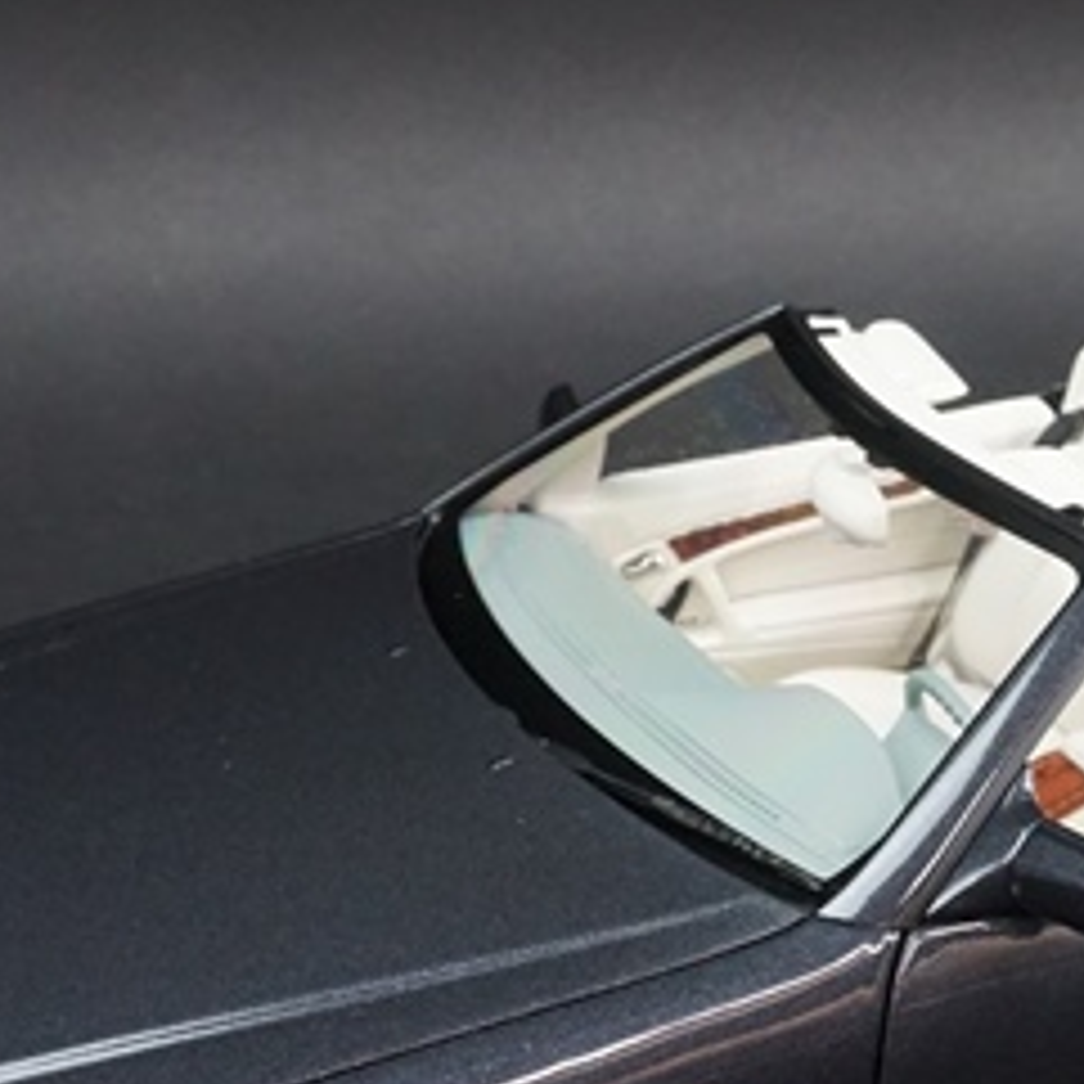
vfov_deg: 17.5
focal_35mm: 98
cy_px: 897
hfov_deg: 17.6
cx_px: 837
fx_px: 3477
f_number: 13
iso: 3200
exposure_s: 1/8
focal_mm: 29
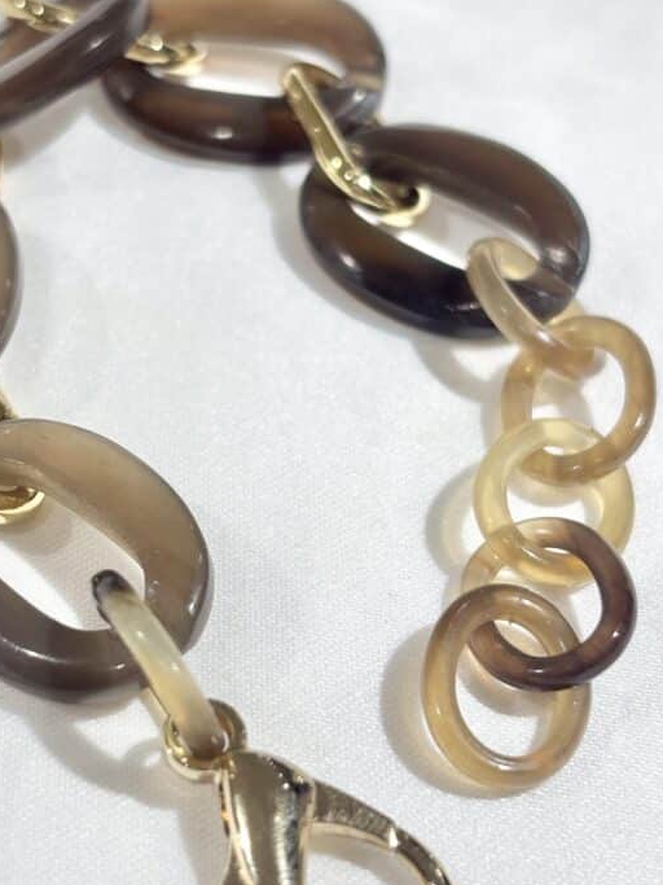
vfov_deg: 25.0
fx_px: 1993
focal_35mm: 78
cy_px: 444
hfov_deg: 18.9
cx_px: 253
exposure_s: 1/140
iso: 25
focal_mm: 5.96
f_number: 1.6
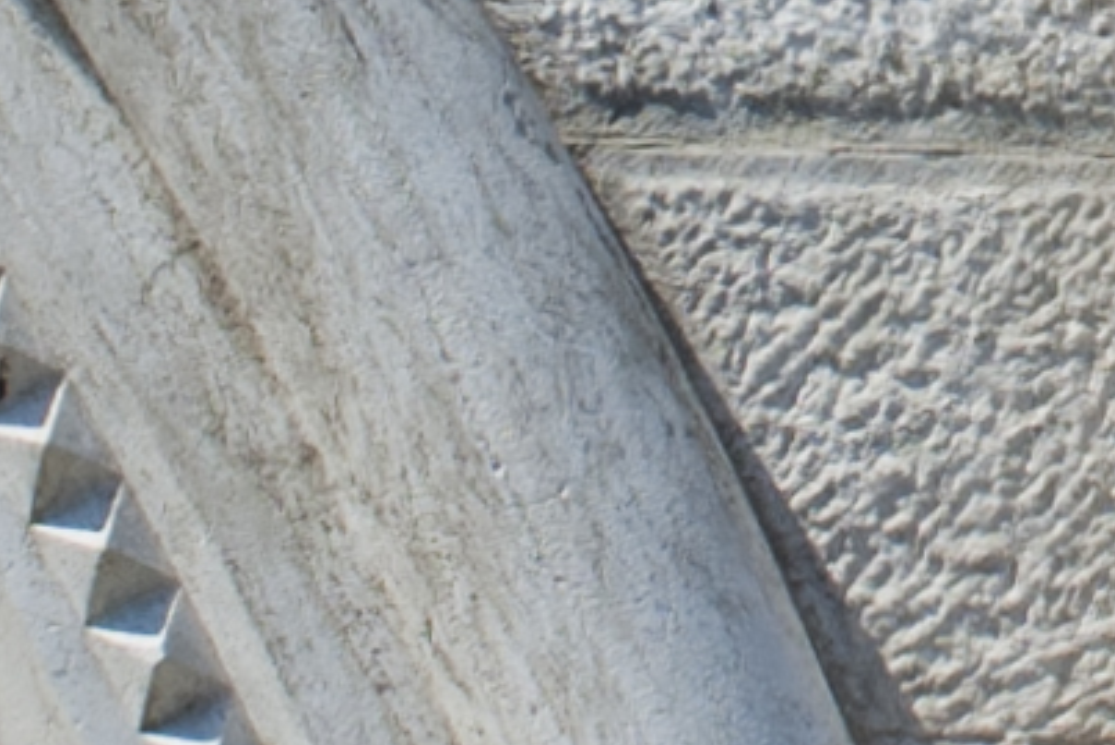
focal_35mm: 221
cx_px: 1729
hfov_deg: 9.0
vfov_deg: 6.1
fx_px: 6847
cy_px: -748
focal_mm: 20
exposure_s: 1/400
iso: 200
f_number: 10
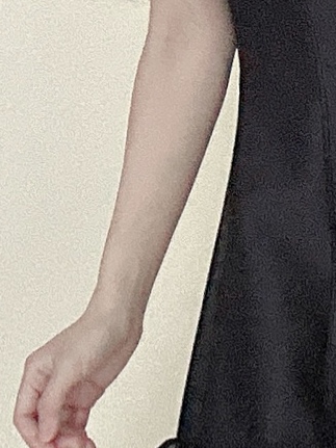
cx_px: 352
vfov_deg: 15.3
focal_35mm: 128
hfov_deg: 11.4
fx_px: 1657
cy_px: 341
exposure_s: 1/50
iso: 250
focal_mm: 2.69
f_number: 1.9
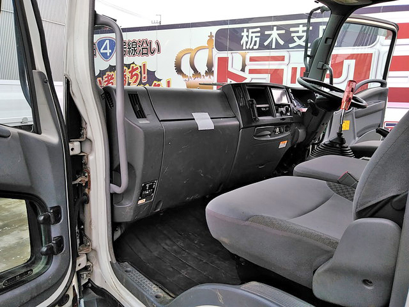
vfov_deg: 51.4
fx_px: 319
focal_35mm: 27
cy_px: 154
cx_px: 204
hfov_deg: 65.3
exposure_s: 1/234
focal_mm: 3.46
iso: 60
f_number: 2.2
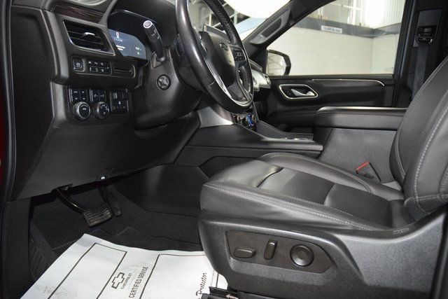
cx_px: 224
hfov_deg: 67.4
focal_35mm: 27
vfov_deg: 48.0
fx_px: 336
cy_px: 150
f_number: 3.5
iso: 3200
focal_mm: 18
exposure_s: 1/100
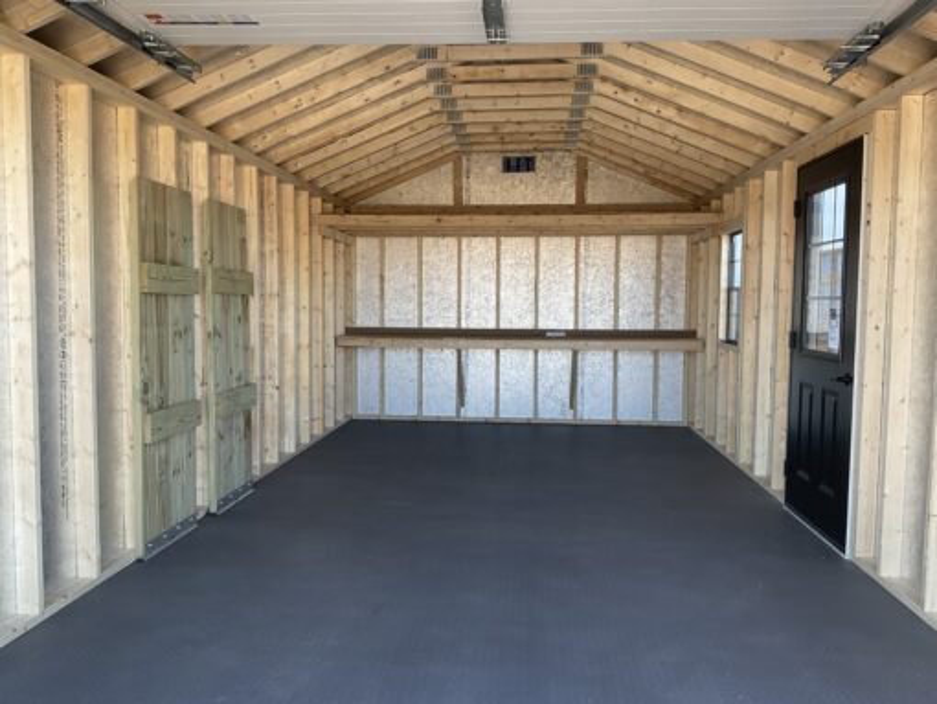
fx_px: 785
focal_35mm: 29
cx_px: 468
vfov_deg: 48.3
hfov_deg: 61.6
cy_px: 352
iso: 20
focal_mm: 3
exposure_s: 1/120
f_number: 1.8
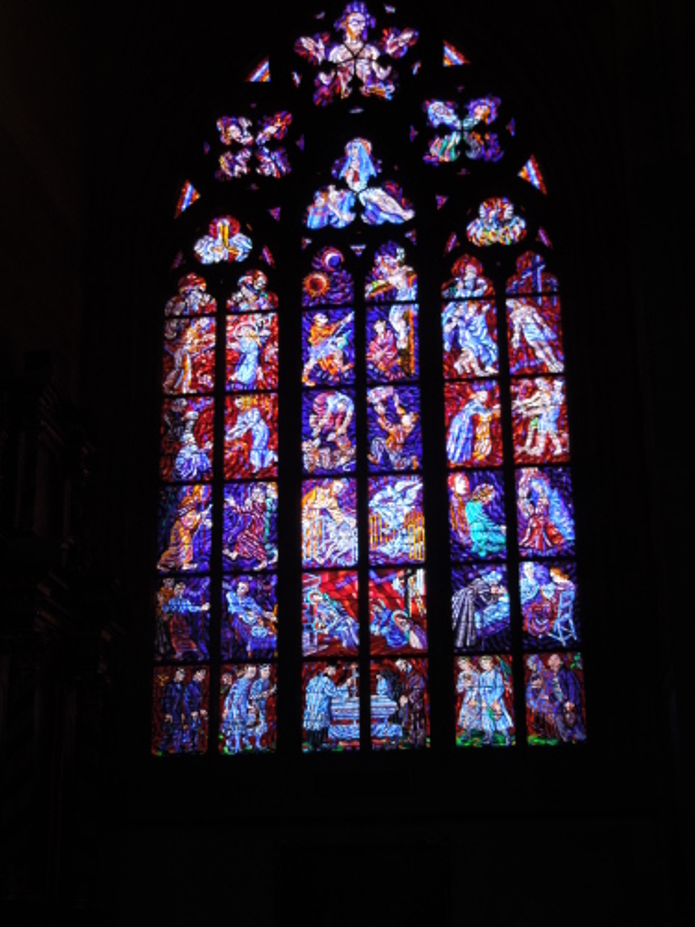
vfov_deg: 35.5
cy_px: 464
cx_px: 348
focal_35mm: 54
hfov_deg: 27.0
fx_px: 1446
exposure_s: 1/50
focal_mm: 9.8
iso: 140
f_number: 4.2
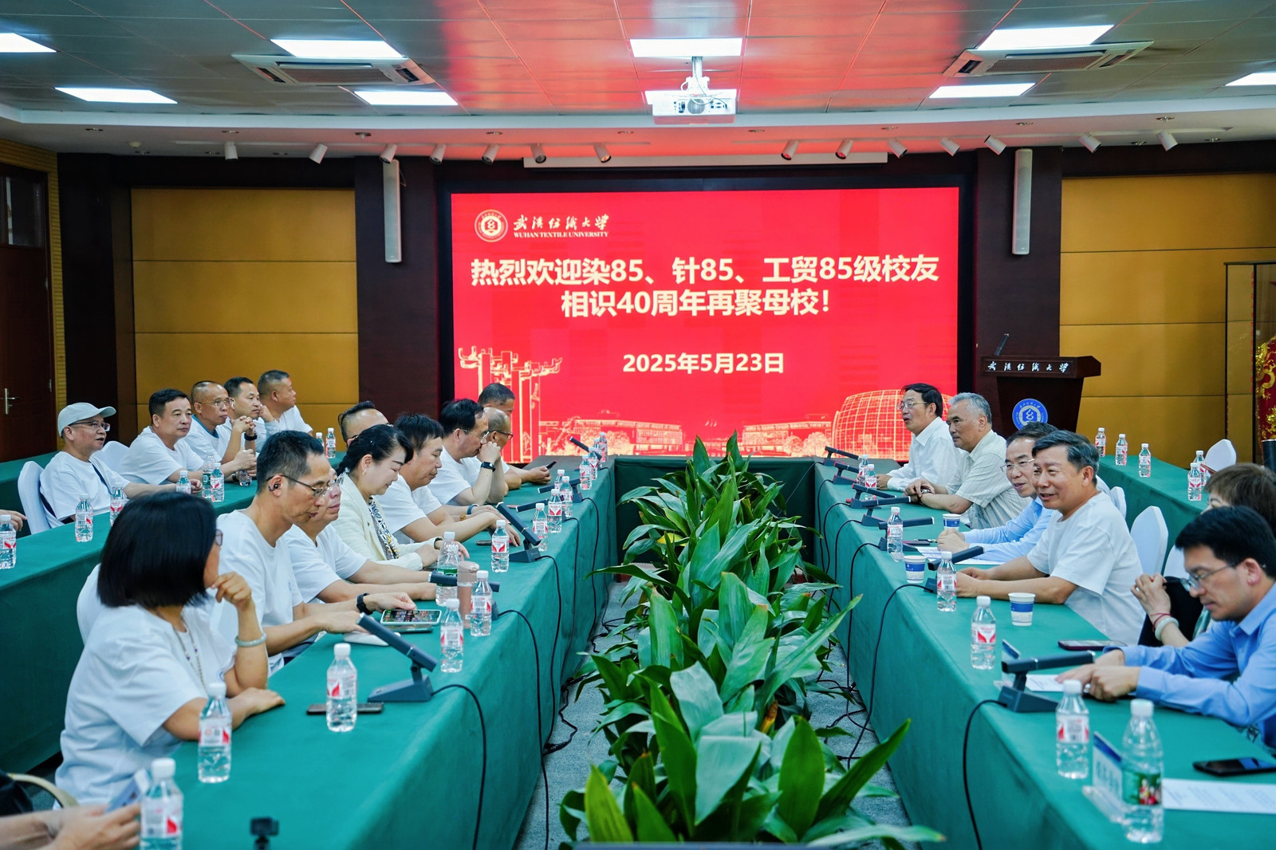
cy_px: 425
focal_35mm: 50
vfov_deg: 27.0
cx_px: 638
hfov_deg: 39.6
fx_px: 1772
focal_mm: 50
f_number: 3.5
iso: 500
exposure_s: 1/125
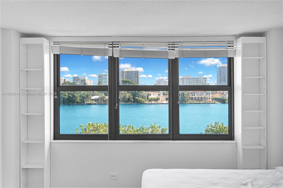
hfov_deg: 61.9
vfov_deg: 43.6
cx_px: 142
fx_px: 236
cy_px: 94
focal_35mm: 30
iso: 1400
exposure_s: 1/30
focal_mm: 30
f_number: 7.1
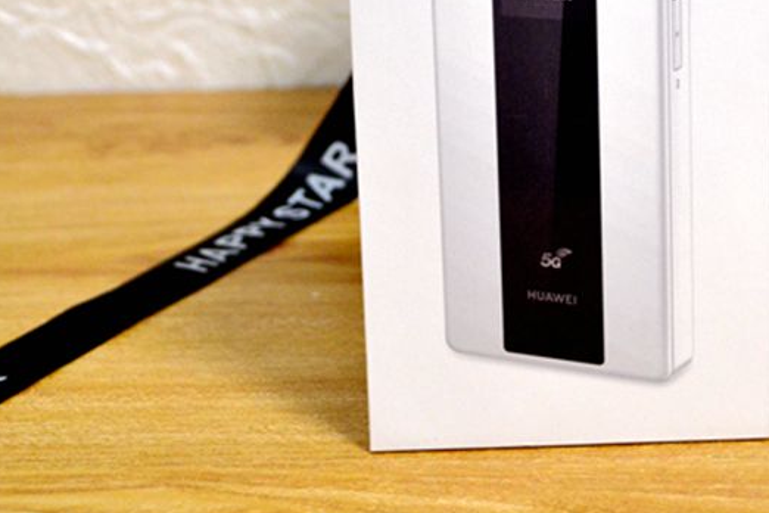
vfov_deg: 13.6
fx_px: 2136
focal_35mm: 100
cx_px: 538
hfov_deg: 20.3
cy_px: 63
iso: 1000
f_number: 5
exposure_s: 1/60
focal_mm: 34
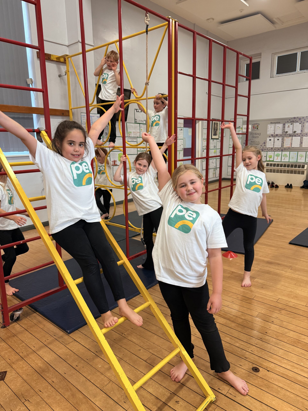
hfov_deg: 56.8
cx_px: 154
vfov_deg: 71.6
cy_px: 206
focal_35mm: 24
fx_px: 285
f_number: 1.78
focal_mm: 6.76
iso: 200
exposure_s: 1/121
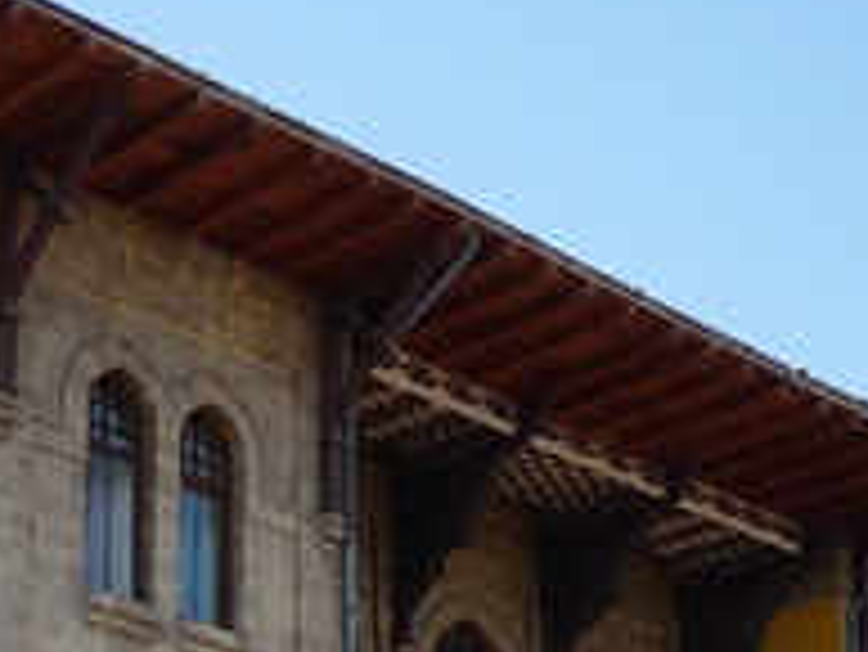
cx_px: 263
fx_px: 2710
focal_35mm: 108
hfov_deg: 18.1
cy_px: 823
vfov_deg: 13.3
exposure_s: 1/400
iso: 100
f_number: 4
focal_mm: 5.2
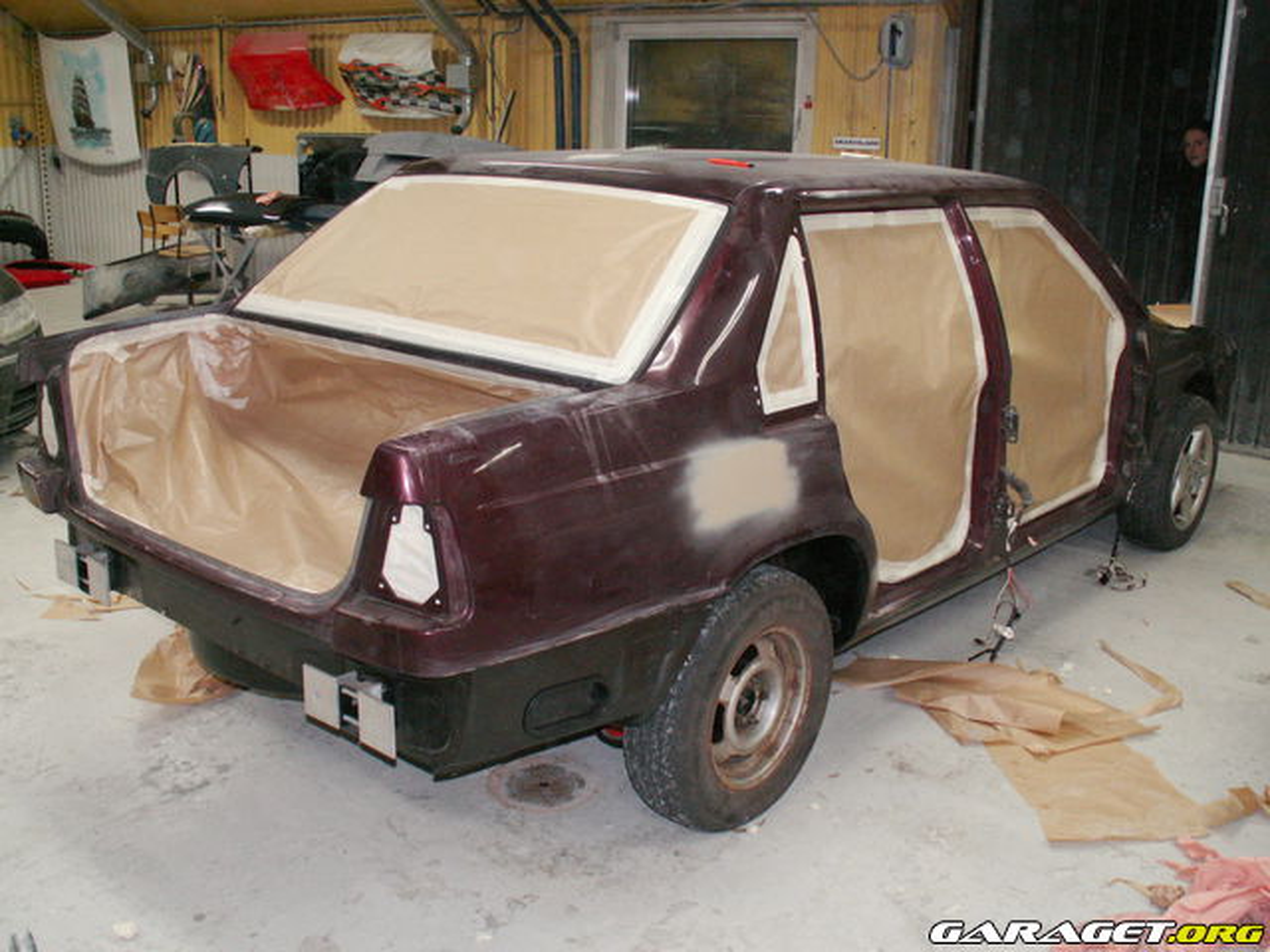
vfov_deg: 40.7
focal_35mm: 35
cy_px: 476
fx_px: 1284
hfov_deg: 52.6
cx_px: 635
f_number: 2.8
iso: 160
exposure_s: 1/40
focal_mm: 5.86
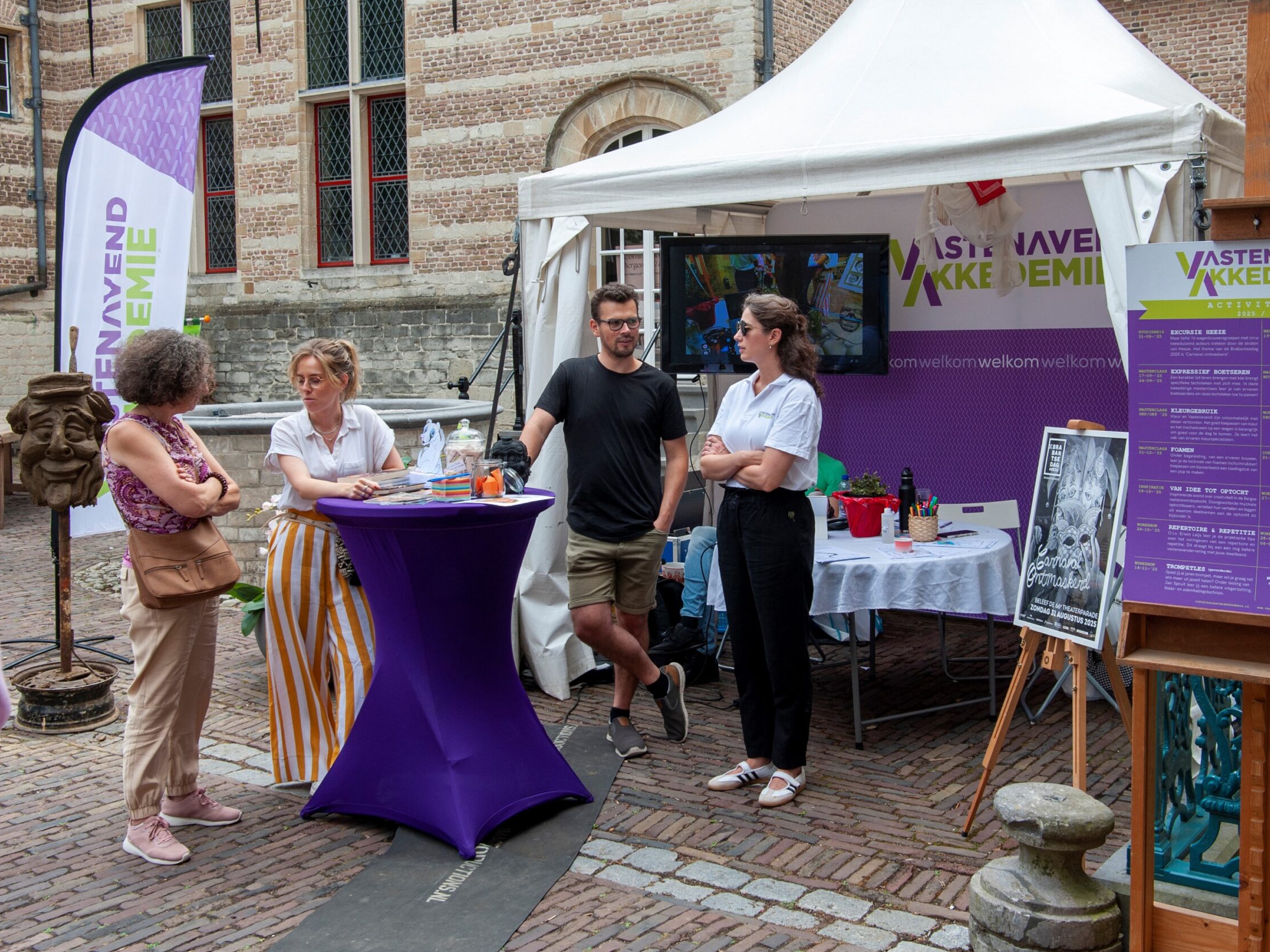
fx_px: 1247
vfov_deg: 41.8
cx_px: 709
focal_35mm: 34
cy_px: 479
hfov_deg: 53.8
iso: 250
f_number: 9
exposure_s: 1/320
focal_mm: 31
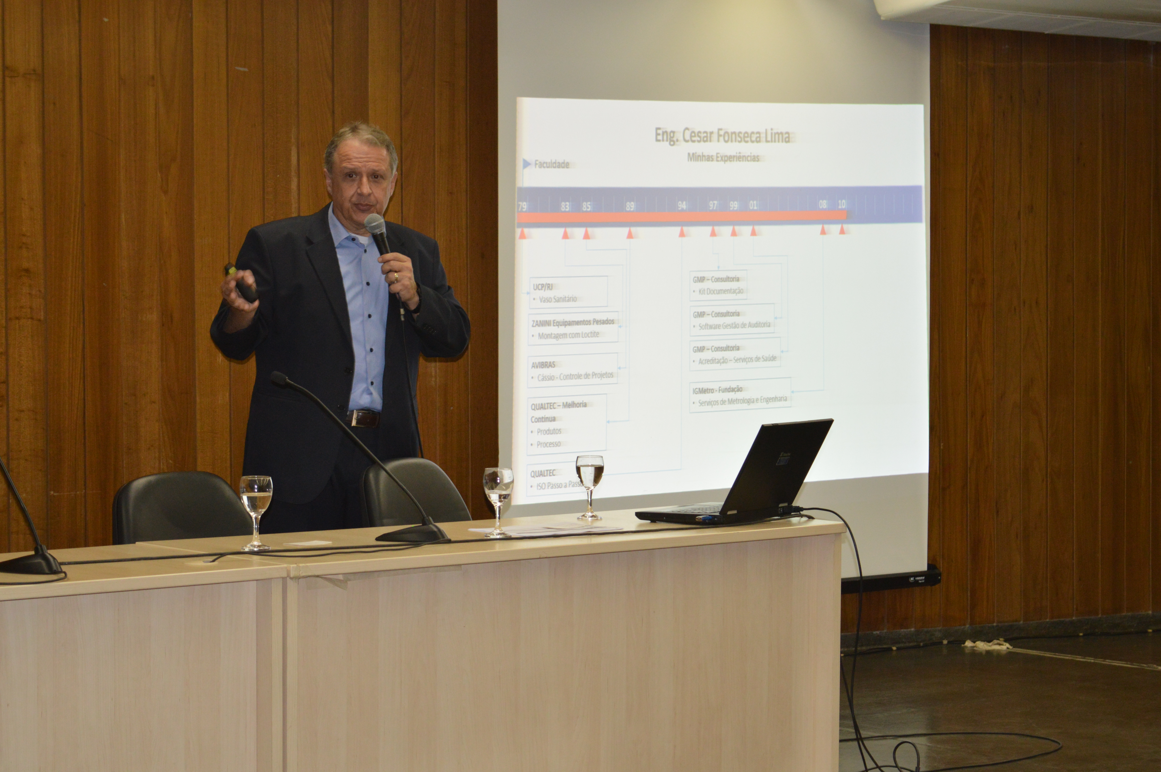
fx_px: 2320
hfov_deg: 28.1
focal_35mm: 72
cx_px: 580
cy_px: 386
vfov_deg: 18.9
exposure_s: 1/60
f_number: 5.3
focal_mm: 48
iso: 900
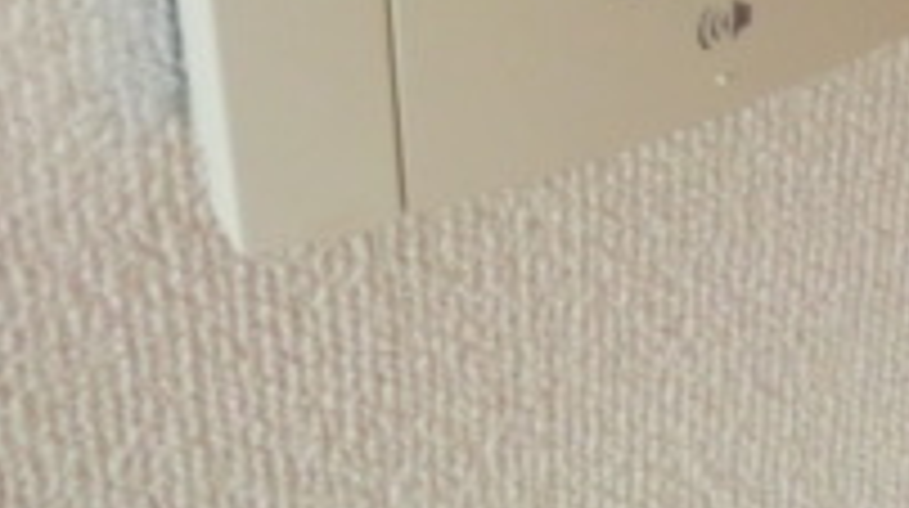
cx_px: 500
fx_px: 1998
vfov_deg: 12.6
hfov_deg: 25.6
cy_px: -526
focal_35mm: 83
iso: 400
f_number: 3.2
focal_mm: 4.3
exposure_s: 1/60
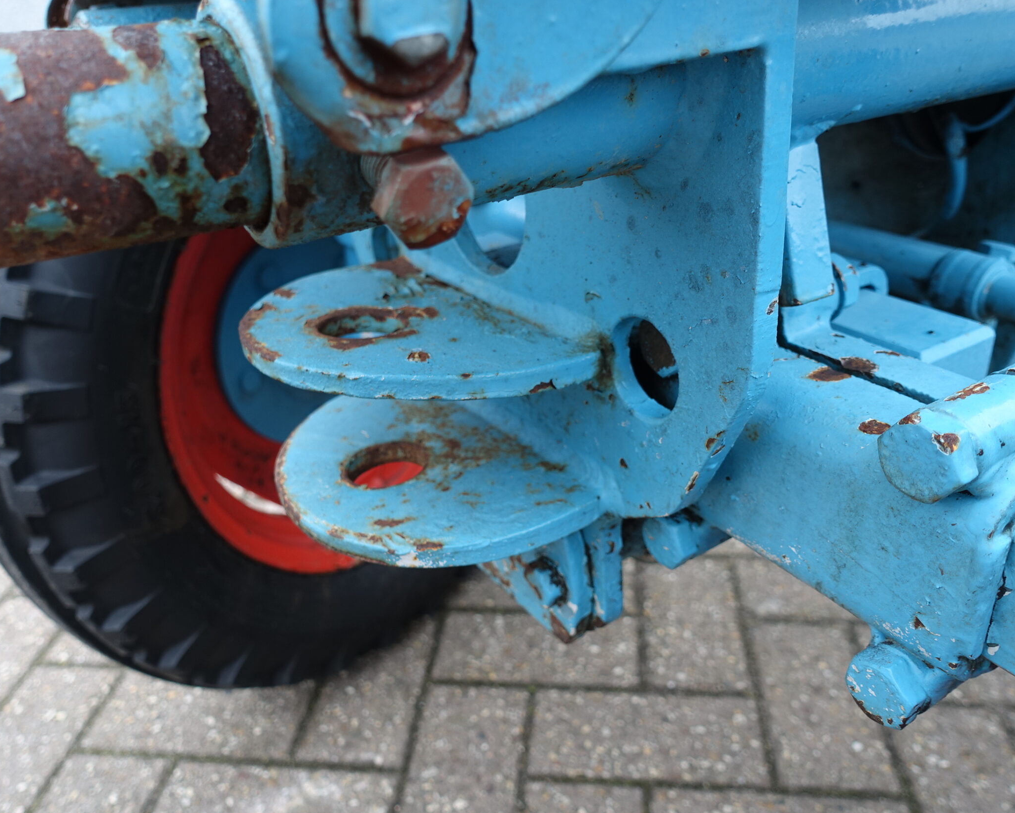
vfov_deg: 51.5
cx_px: 490
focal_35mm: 28
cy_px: 420
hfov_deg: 62.2
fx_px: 841
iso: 125
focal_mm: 8.8
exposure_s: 1/80
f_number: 2.8
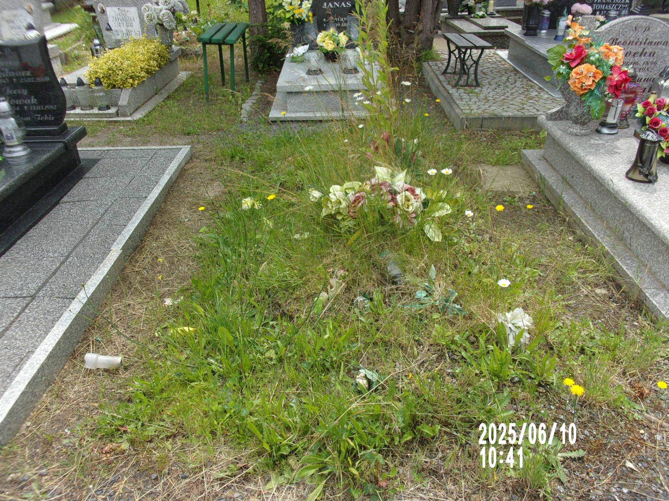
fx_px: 541
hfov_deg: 63.4
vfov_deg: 49.7
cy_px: 250
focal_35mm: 28
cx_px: 334
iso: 80
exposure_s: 1/40
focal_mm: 5.1
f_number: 10.8
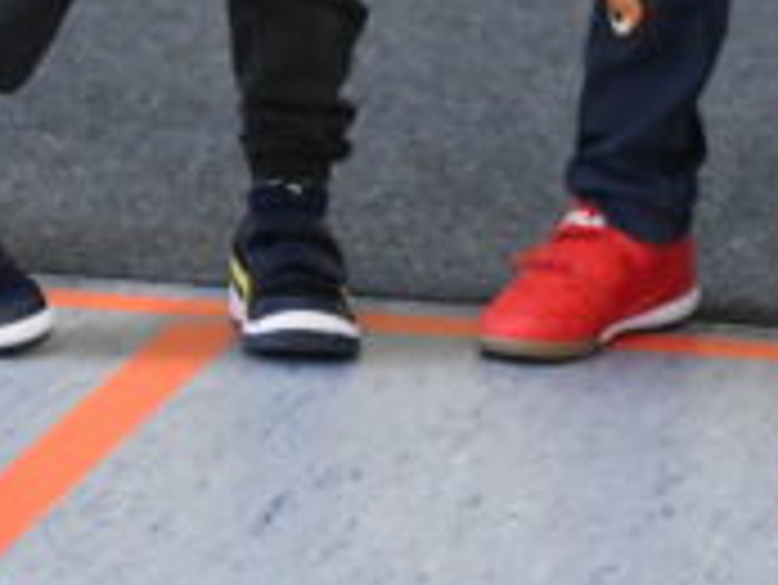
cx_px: 409
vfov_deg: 4.0
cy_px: -668
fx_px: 8322
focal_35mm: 370
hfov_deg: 5.4
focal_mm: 65
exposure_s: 1/320
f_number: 2.8
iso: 7200
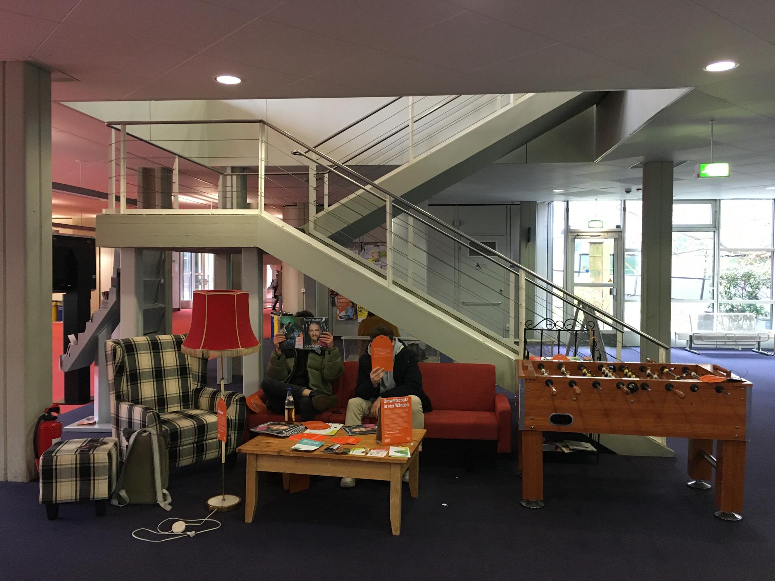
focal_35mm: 29
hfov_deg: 61.7
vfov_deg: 48.2
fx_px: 649
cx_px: 388
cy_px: 290
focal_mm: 4.15
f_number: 2.2
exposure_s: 1/33
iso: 200
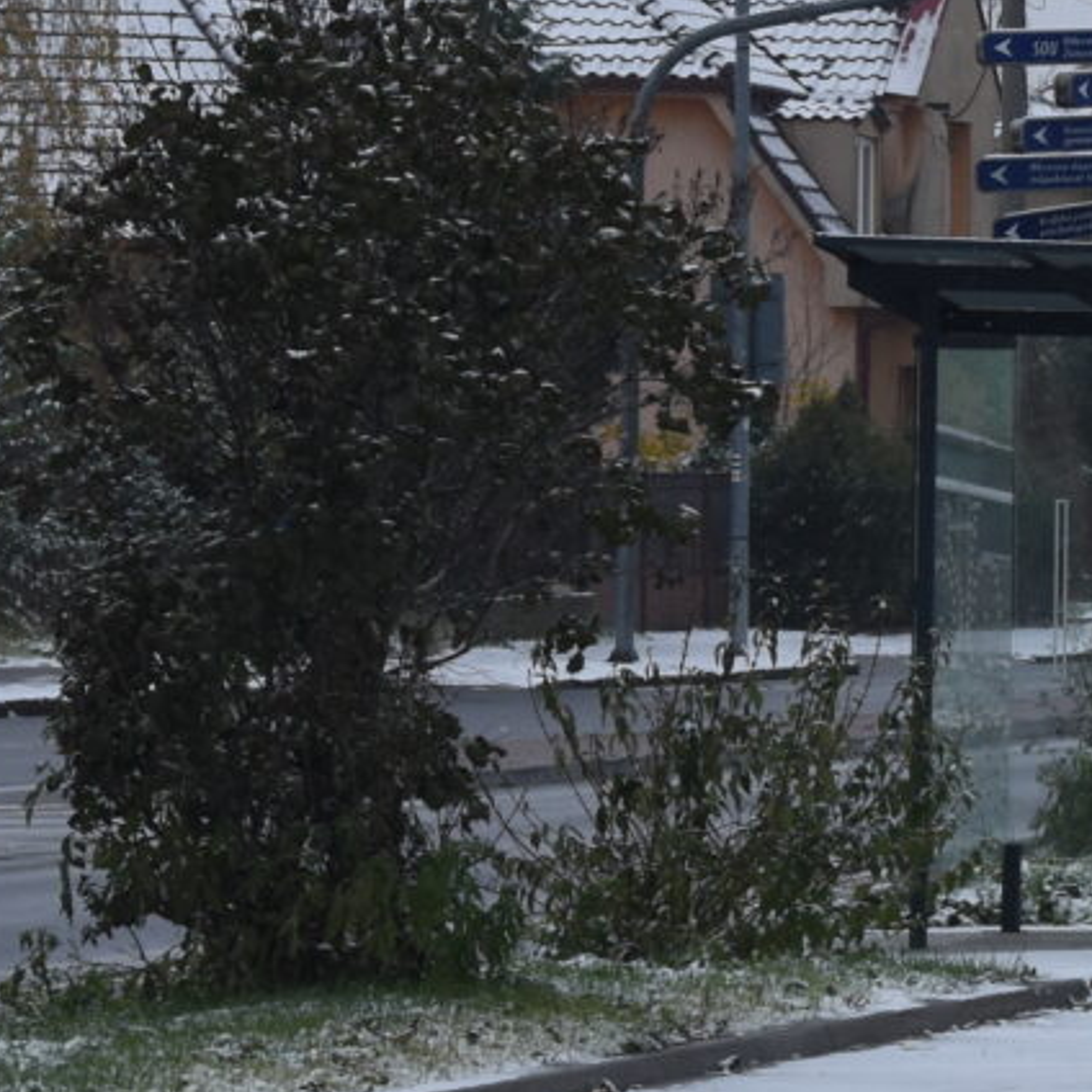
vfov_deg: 4.9
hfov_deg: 4.8
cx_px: 2189
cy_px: 843
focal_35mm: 357
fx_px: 12741
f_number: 7.1
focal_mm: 58
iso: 320
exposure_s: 1/500
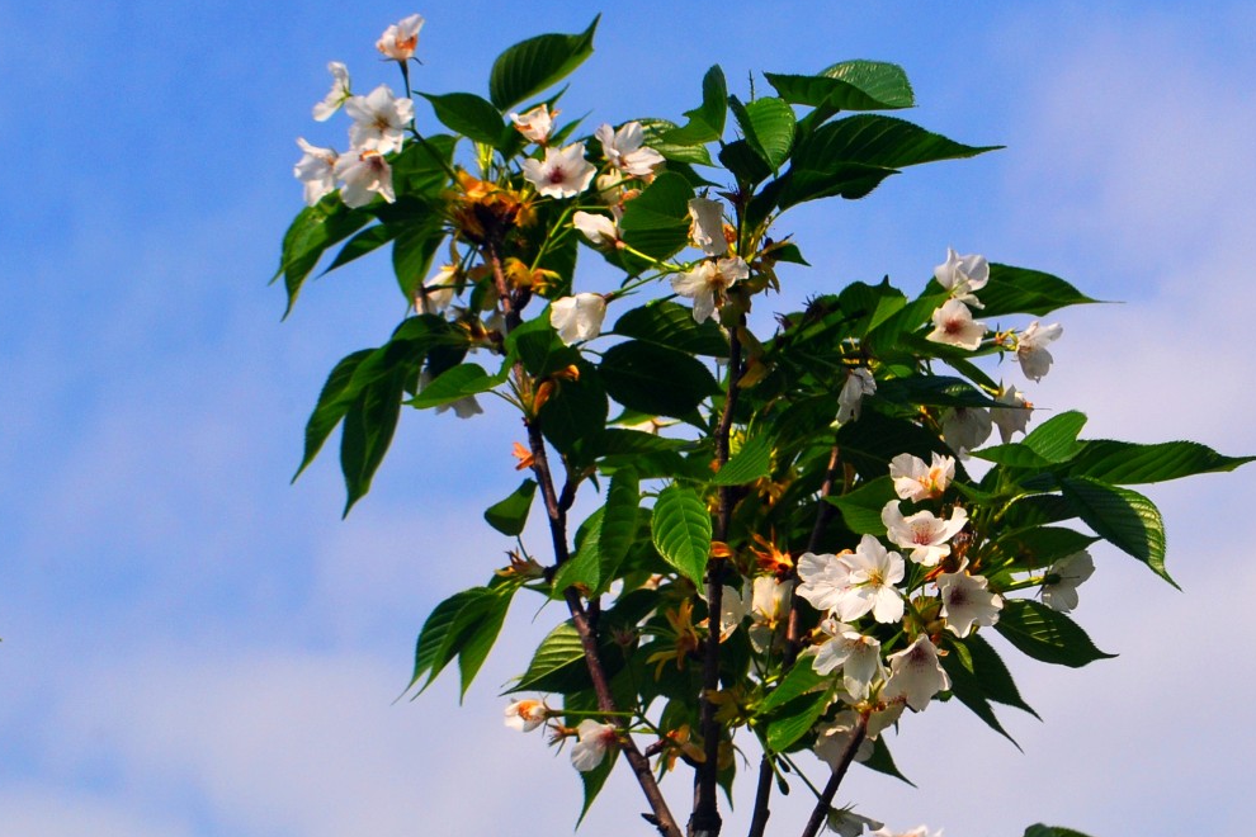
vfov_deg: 11.7
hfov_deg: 17.5
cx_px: 709
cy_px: 395
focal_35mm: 117
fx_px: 4071
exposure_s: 1/500
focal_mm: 55
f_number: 11
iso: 320
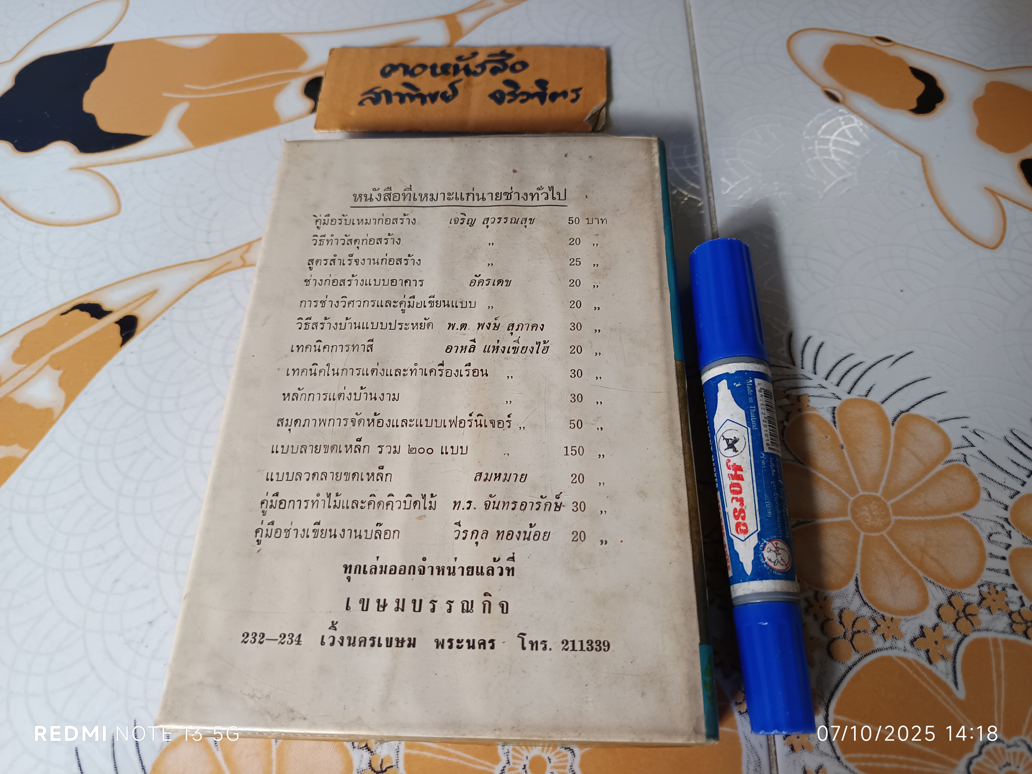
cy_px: 387
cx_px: 516
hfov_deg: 71.6
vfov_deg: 56.8
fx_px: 716
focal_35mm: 24
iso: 853
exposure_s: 1/50
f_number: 1.7
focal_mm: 5.31
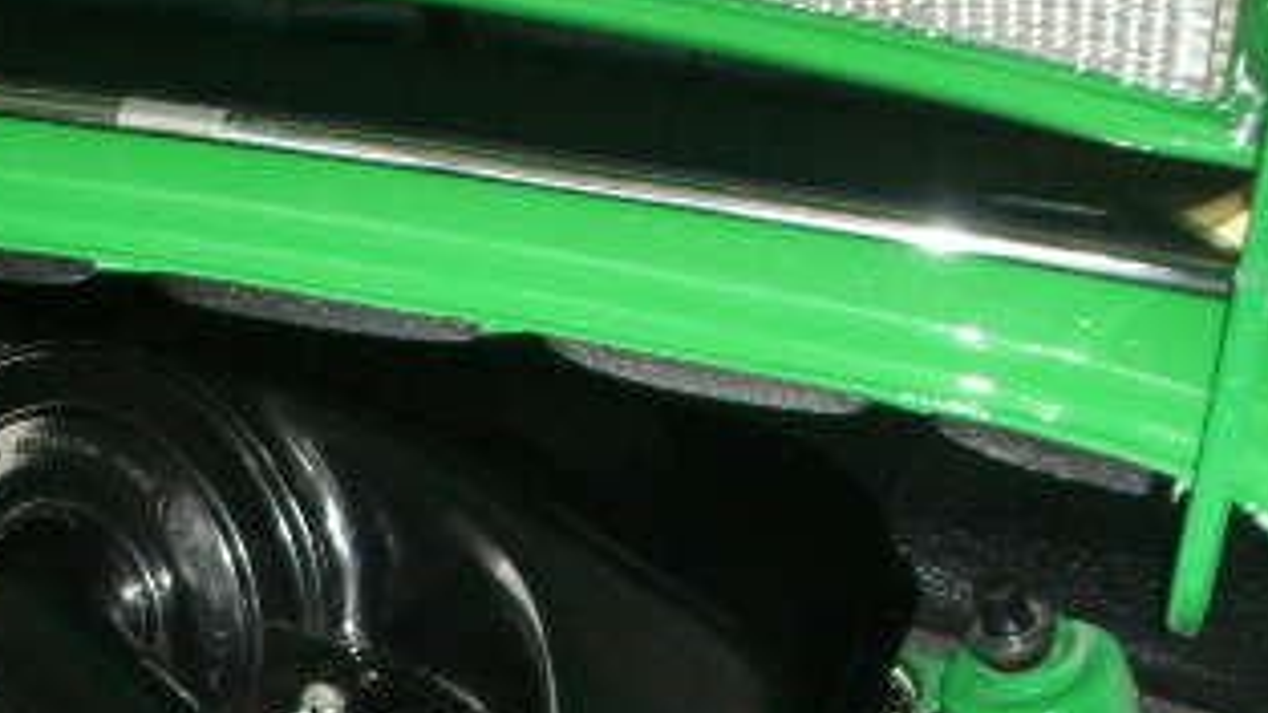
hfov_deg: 23.6
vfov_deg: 13.4
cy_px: 956
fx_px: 2925
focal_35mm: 87
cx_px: 69
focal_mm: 6.6
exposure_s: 1/45
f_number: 3.5
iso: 132
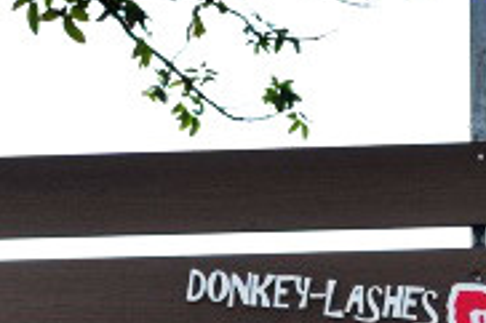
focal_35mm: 186
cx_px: 531
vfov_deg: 7.2
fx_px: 2509
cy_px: 487
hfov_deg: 10.9
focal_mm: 12.06
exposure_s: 1/100
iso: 125
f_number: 3.5
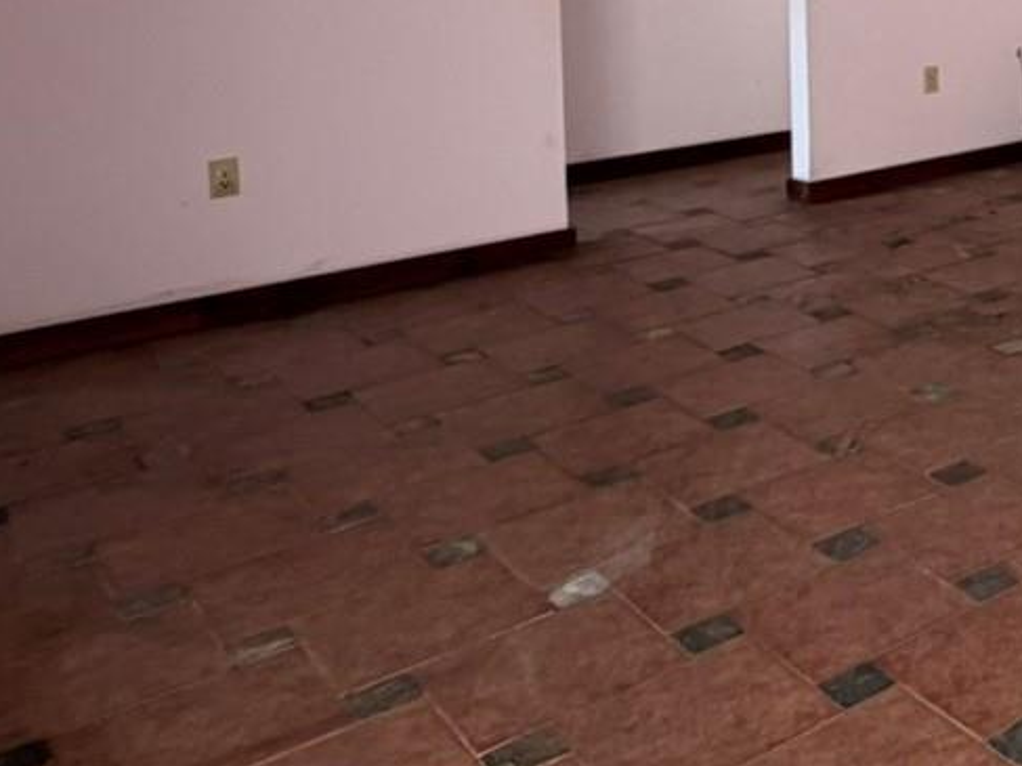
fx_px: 1358
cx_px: 1301
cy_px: -38
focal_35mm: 46
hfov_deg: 32.2
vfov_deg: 29.0
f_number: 2.2
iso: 200
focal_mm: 2.22
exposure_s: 1/121
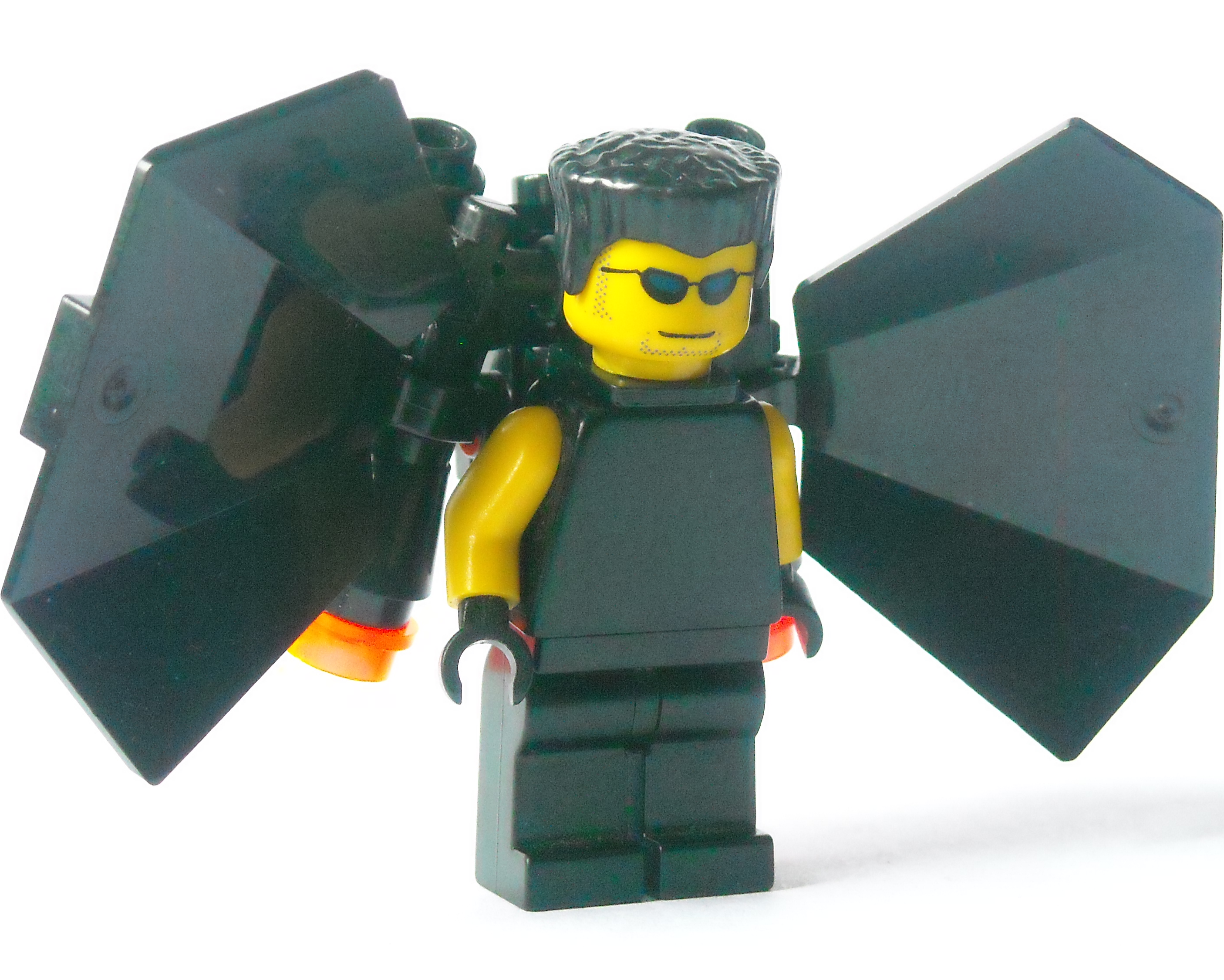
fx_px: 4311
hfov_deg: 16.2
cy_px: 461
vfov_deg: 13.0
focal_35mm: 119
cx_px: 612
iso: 800
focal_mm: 17.1
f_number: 4.7
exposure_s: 1/52
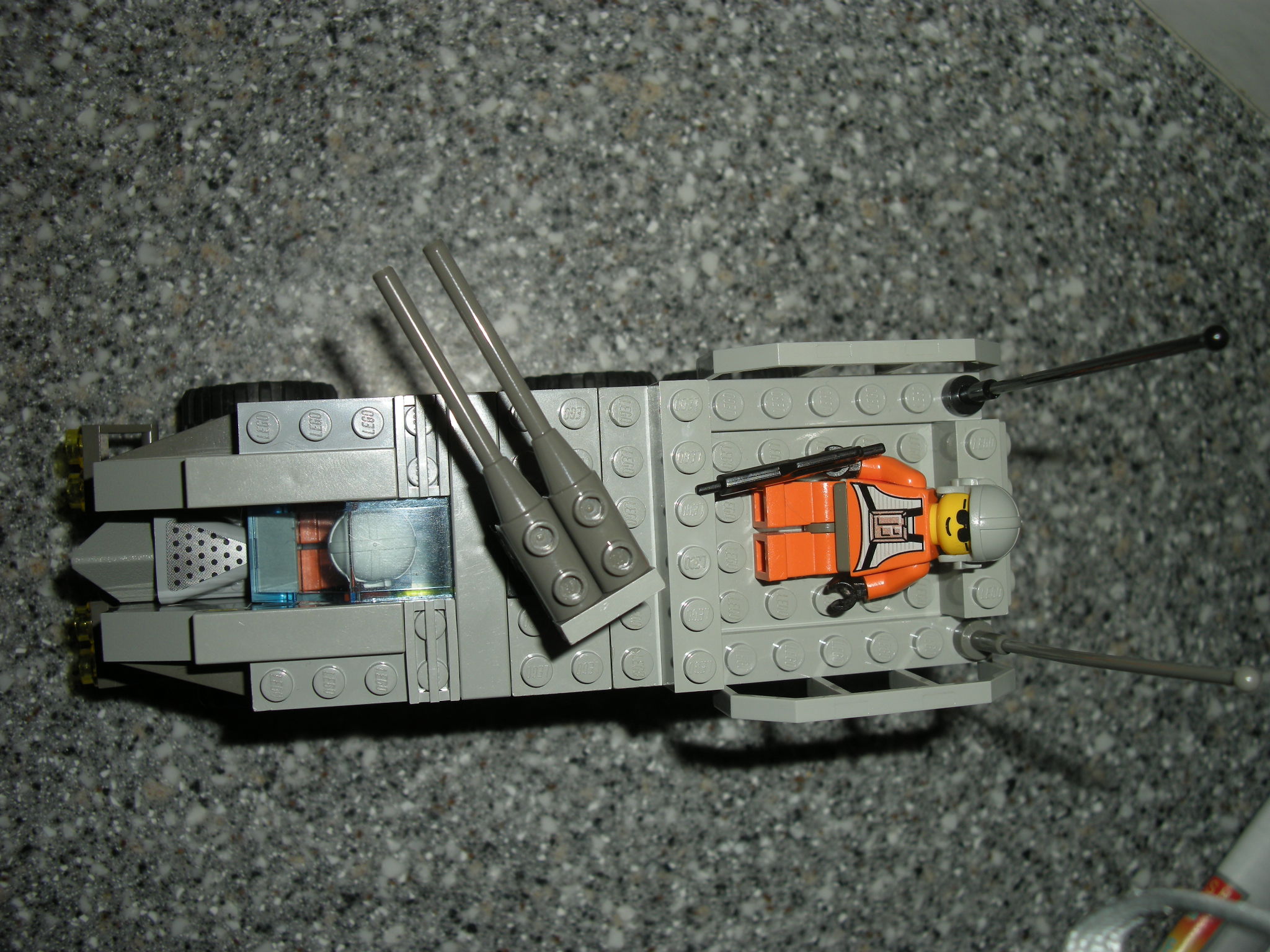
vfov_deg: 38.7
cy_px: 476
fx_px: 1357
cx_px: 635
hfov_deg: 50.1
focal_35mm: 37
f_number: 8
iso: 64
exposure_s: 1/60
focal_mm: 7.9
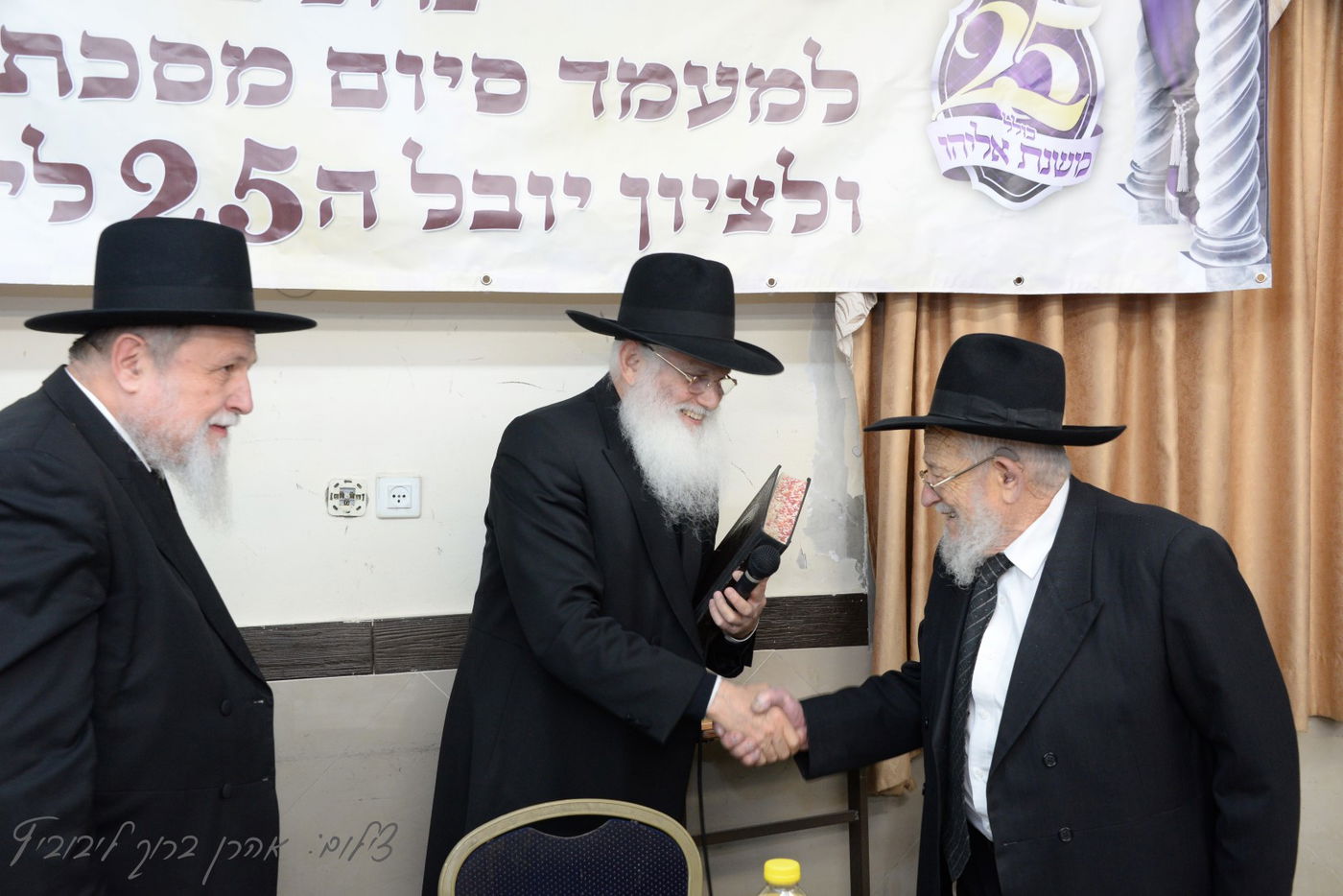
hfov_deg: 44.5
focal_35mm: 44
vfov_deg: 30.5
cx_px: 672
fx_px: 1642
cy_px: 448
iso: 2000
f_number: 7.1
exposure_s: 1/60
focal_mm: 44
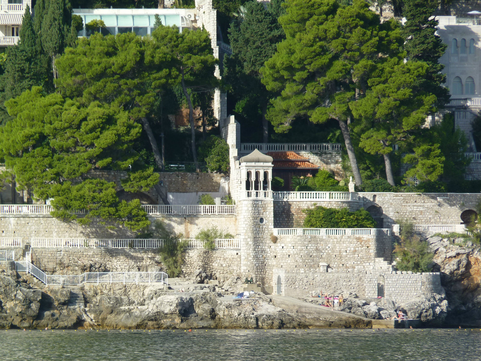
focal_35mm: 352
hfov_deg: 5.6
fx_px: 4891
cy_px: 180
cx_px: 240
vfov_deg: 4.2
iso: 80
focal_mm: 62.5
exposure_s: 1/320
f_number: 5.6
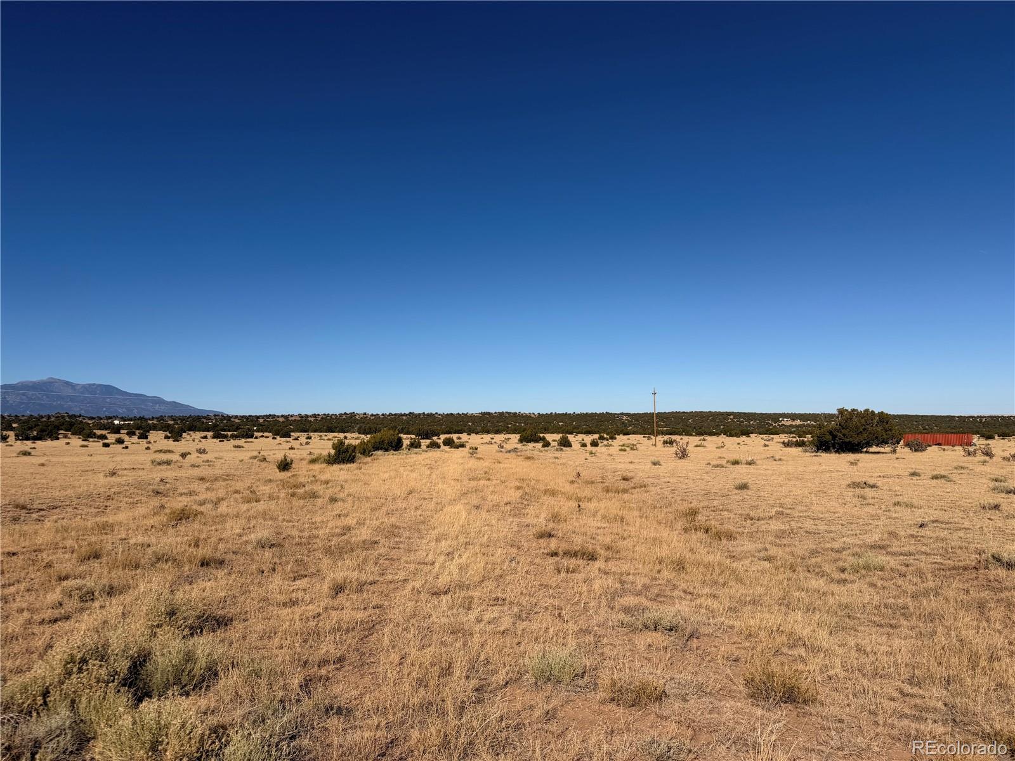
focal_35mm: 24
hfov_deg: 71.6
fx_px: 704
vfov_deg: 56.8
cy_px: 380
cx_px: 508
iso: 80
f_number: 1.78
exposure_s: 1/10309
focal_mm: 6.76
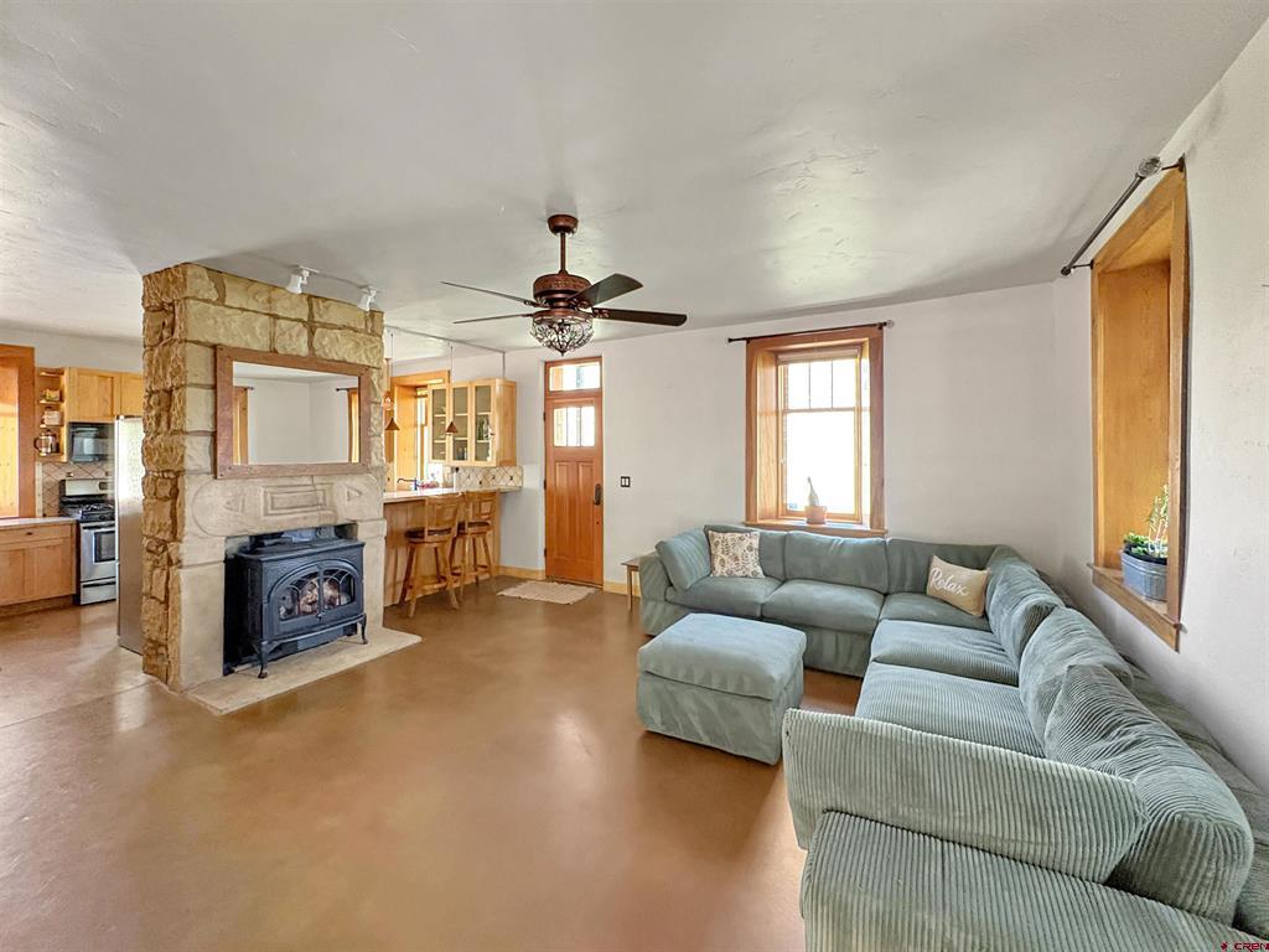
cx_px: 634
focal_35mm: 14
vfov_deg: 85.7
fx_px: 513
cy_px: 476
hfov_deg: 102.1
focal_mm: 2.22
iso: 640
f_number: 2.2
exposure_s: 1/60
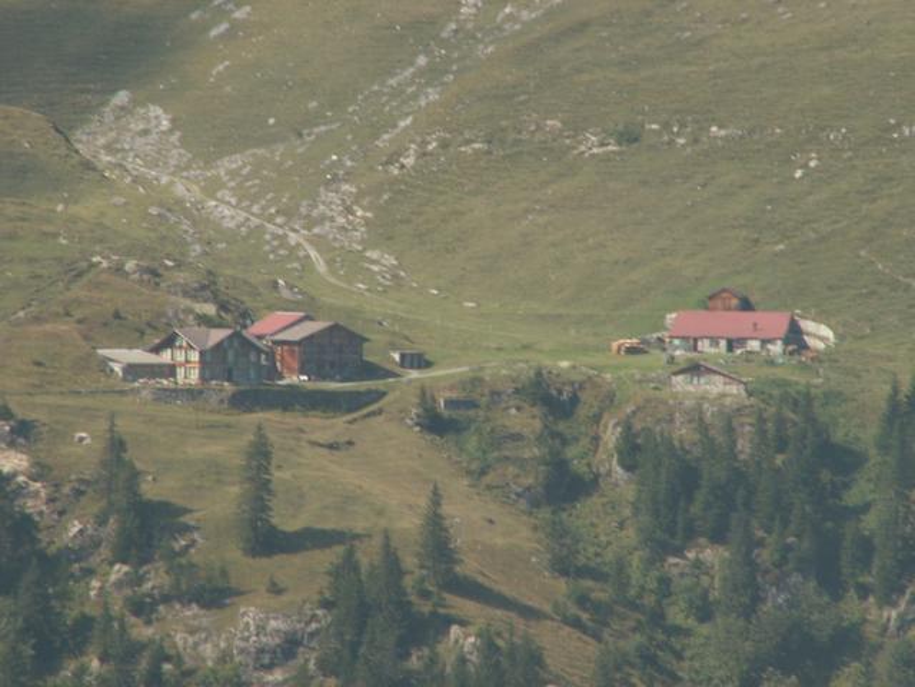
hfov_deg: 5.1
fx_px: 10309
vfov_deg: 3.8
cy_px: 344
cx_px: 458
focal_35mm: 390
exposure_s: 1/125
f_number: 7.1
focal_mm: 64.74
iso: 50
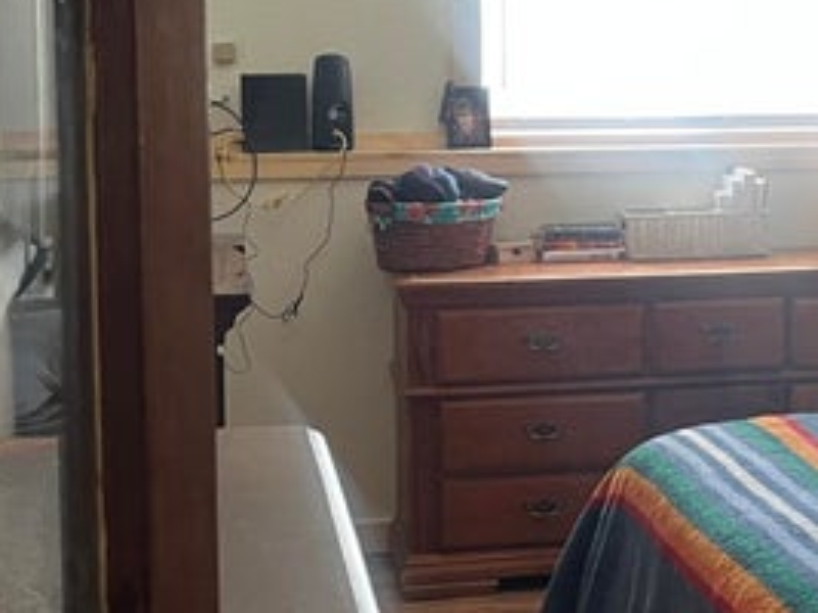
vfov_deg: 17.7
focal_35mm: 83
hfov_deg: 23.1
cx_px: 706
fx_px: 1960
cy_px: 224
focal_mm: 5.1
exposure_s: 1/60
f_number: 1.6
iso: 200
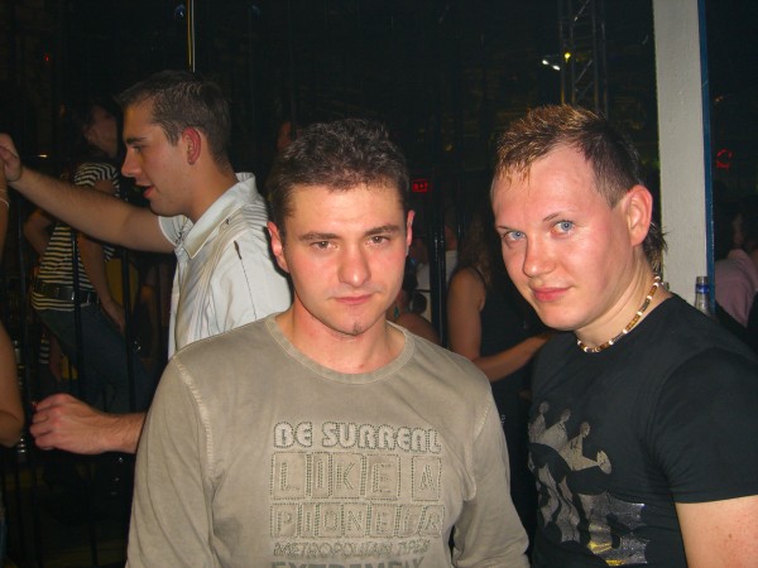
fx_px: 832
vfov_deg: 37.7
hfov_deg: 49.0
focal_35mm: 38
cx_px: 379
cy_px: 284
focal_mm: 7.9
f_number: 2.8
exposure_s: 1/60
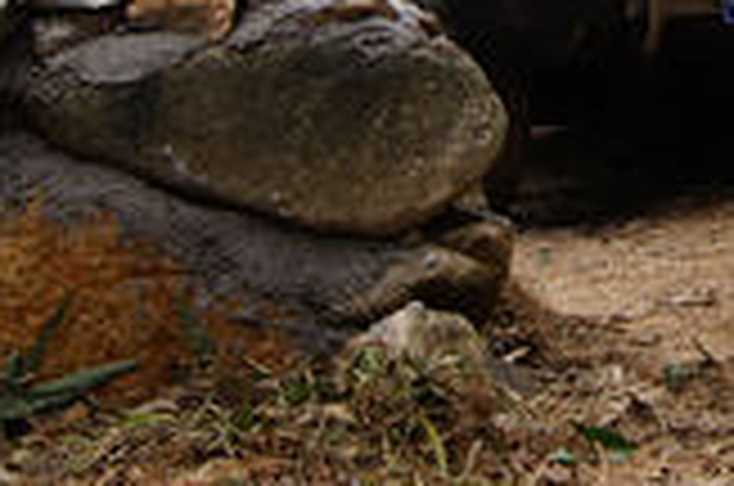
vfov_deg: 9.4
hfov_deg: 13.9
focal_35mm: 142
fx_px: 2890
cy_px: -218
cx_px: 955
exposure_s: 1/640
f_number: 4.5
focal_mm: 22
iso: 200
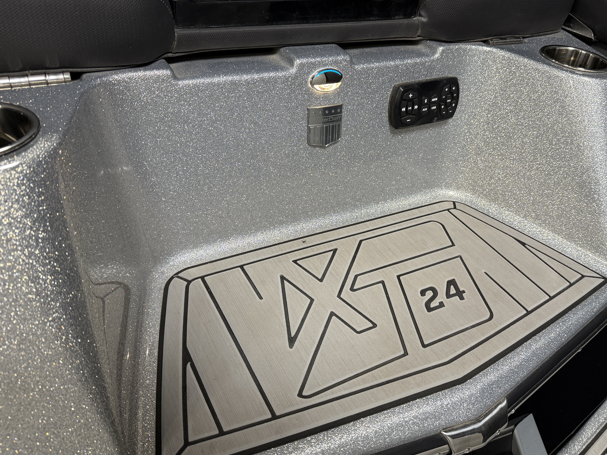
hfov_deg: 61.5
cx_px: 340
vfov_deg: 48.2
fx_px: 509
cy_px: 229
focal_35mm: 29
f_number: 1.78
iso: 160
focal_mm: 6.76
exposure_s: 1/60
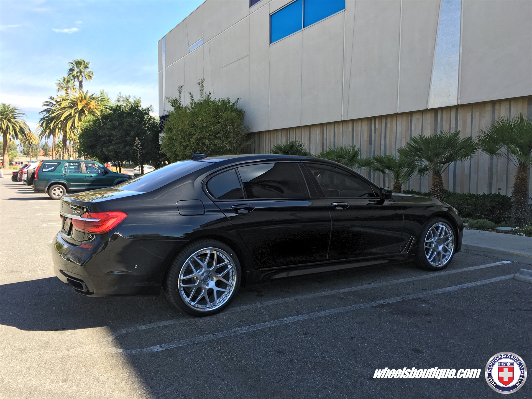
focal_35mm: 29
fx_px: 446
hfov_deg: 61.7
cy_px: 200
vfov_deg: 48.2
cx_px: 266
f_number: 2.2
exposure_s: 1/368
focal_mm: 4.15
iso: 25
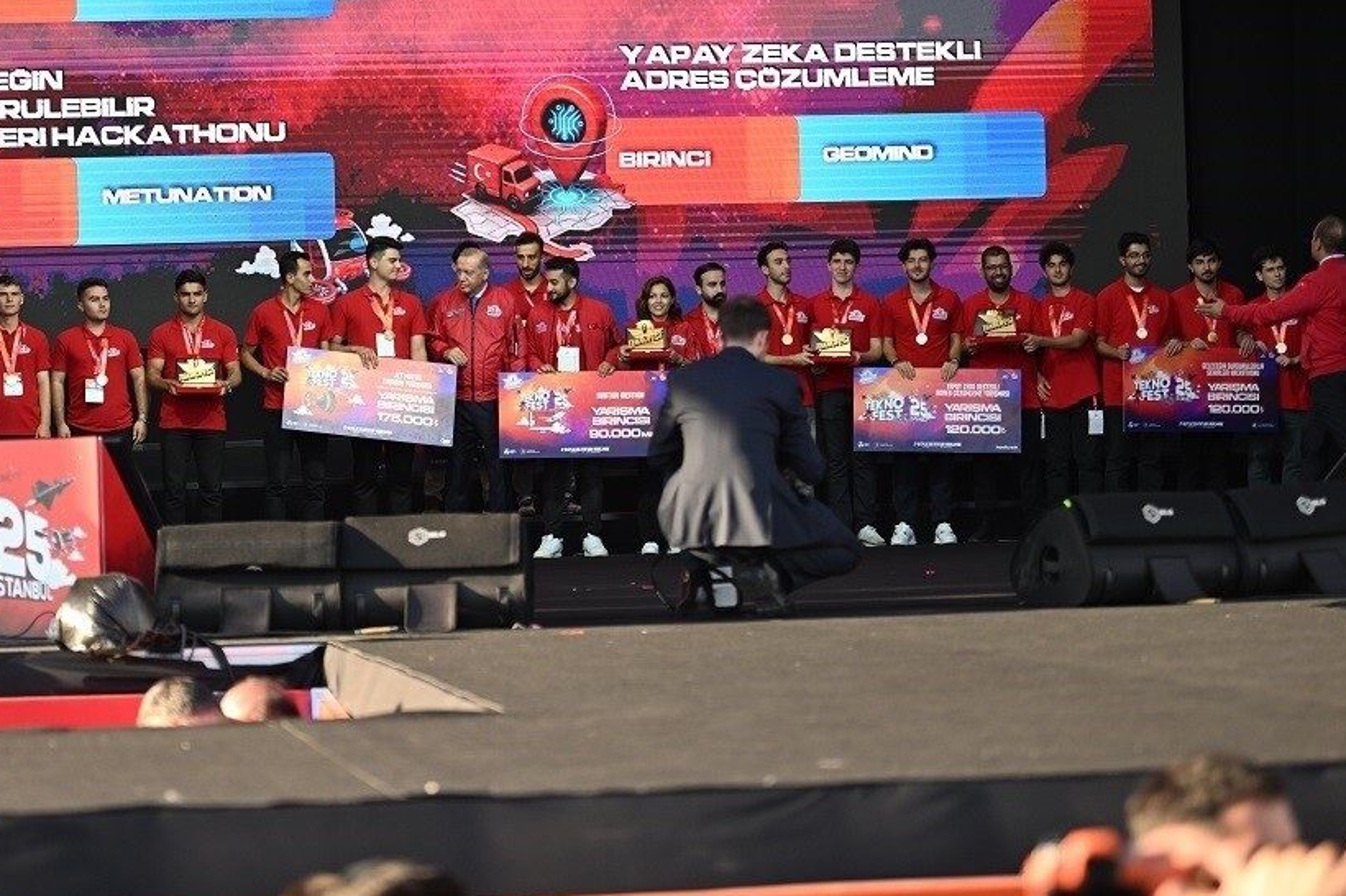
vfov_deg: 12.2
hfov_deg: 18.2
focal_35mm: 112
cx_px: 469
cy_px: 350
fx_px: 4186
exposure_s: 1/2000
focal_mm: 85
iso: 800
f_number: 2.8
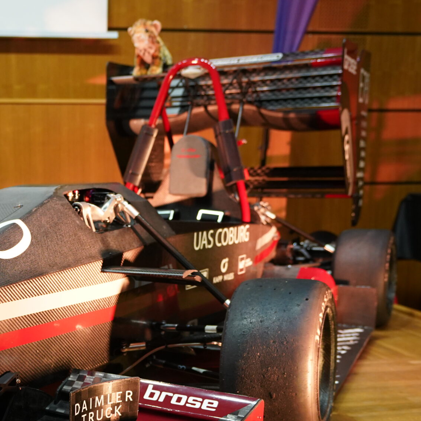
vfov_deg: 33.4
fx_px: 688
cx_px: 47
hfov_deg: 32.4
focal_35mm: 50
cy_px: 309
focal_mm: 26
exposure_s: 1/160
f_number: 2.8
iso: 2500
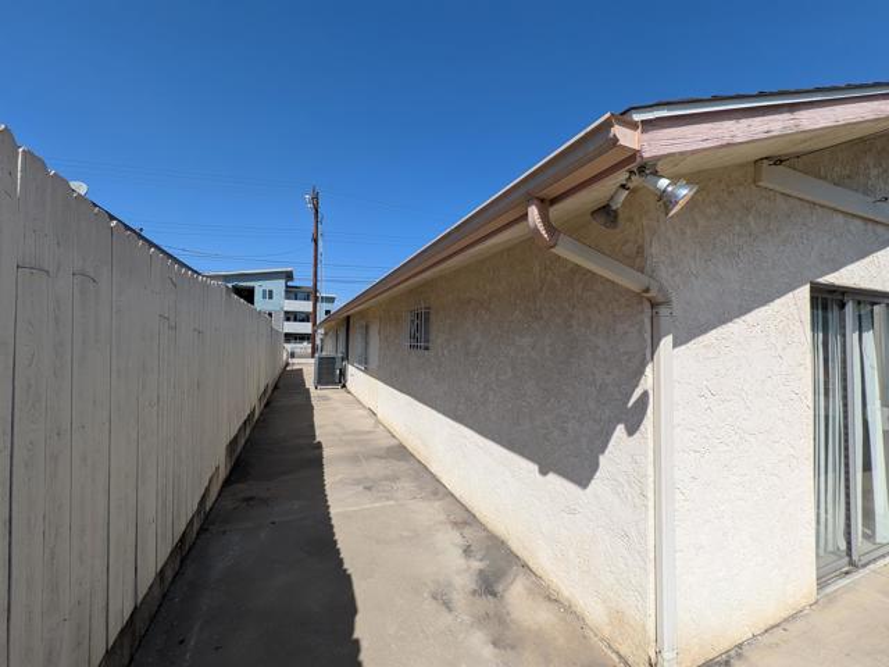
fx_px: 334
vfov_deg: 89.9
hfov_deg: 106.2
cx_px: 444
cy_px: 334
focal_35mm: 13
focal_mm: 1.54
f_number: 2.2
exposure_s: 1/1333
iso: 33
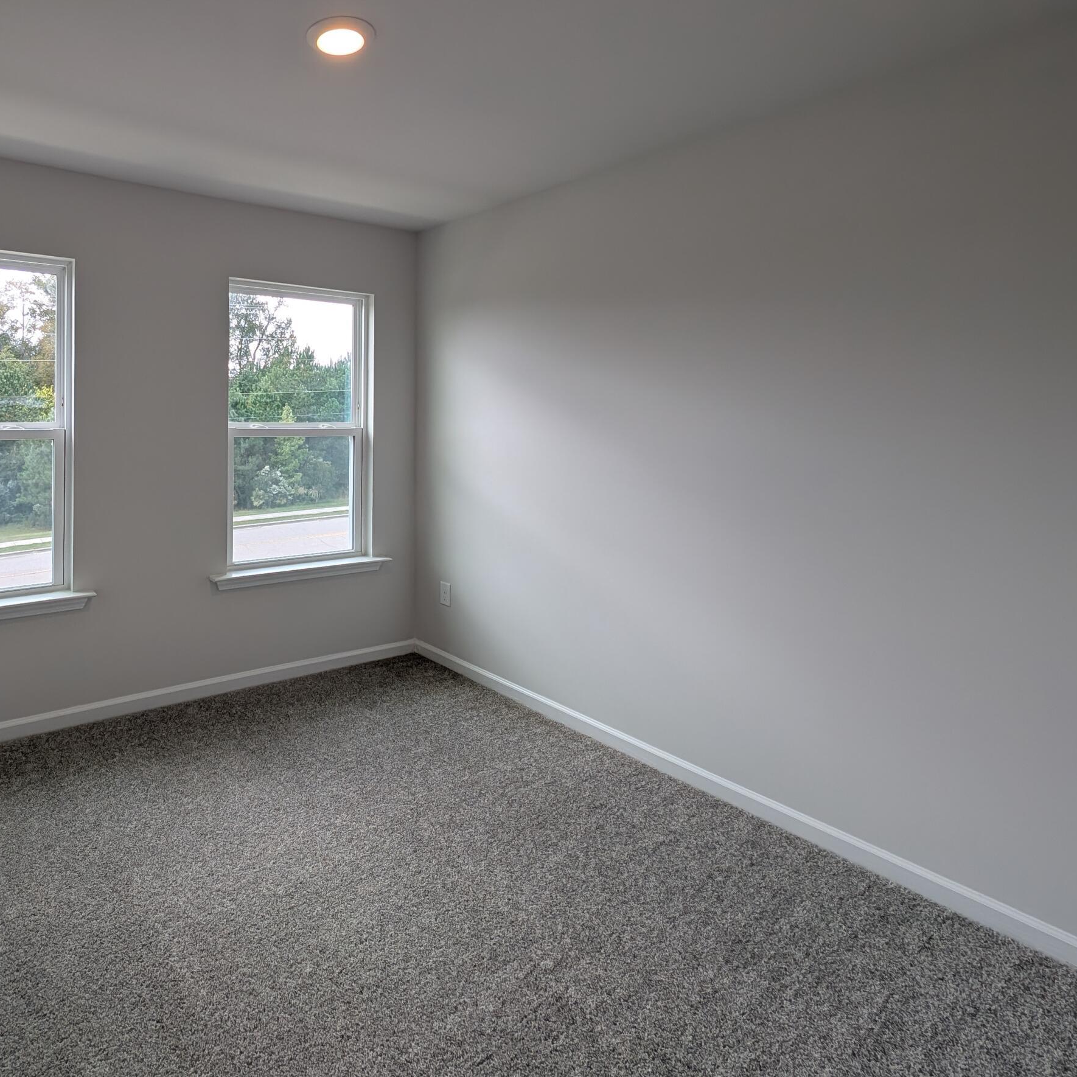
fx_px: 634
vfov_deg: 79.4
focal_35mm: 18
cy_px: 413
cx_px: 295
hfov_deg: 76.0
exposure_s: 1/149
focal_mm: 2.23
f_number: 1.95
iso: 41
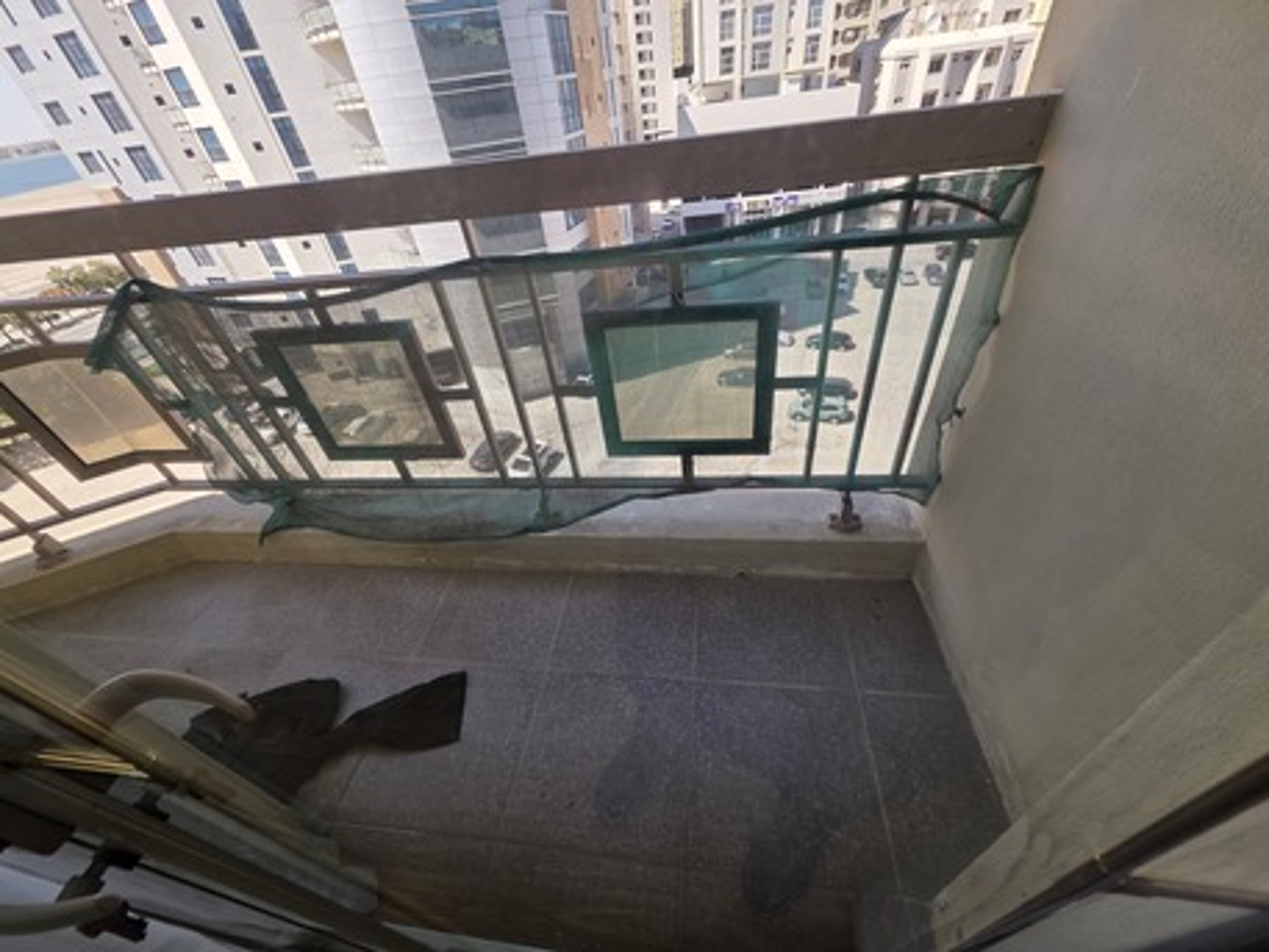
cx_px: 634
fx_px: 477
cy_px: 476
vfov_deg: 89.9
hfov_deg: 106.2
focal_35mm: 13
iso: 32
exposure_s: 1/100
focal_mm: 2.2
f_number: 1.9
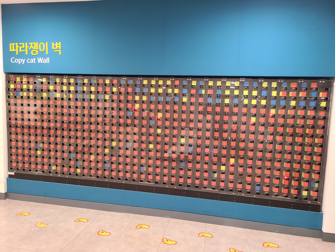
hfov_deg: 67.3
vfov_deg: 53.1
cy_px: 126
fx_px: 252
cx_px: 168
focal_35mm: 26
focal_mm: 5.4
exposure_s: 1/40
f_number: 1.8
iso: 400
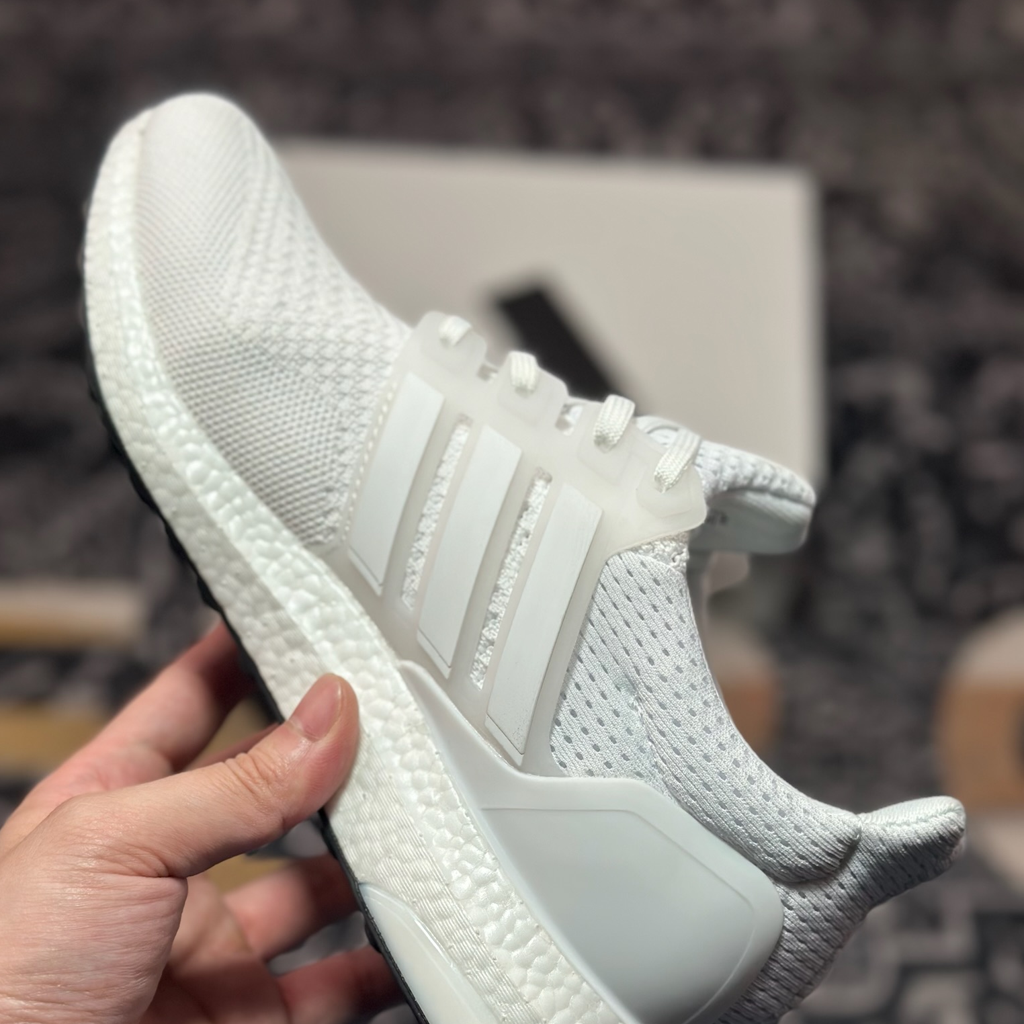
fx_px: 1908
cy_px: 651
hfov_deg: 30.0
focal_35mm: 57
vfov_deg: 29.9
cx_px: 510
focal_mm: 6.86
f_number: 1.78
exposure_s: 1/1339
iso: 80
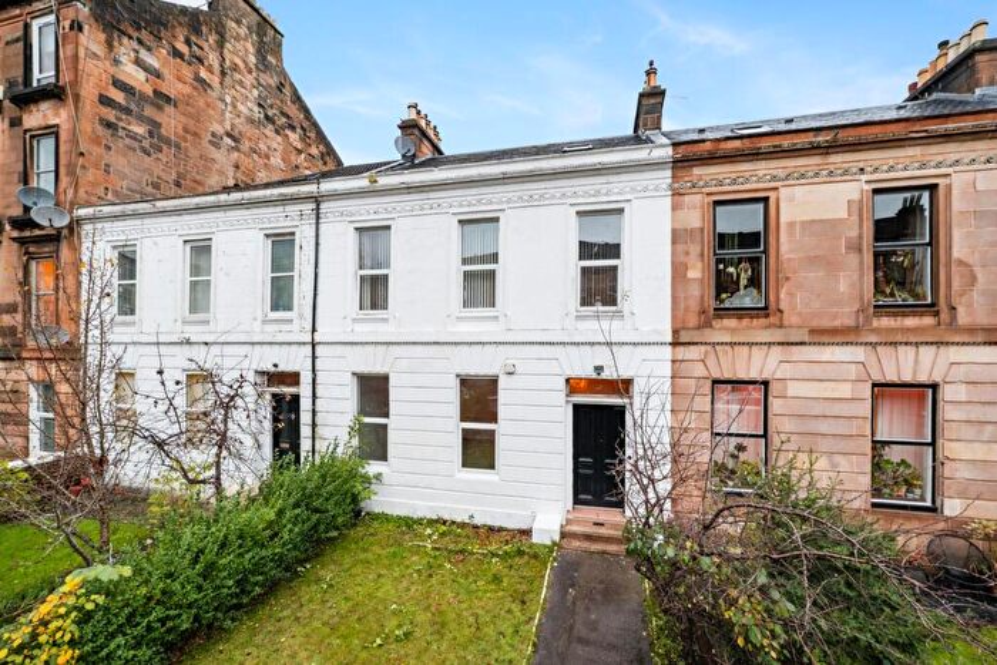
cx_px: 498
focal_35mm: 14
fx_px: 388
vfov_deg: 81.2
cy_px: 332
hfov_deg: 104.2
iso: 1600
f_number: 5.6
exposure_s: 1/20
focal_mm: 14
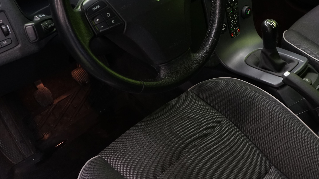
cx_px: 228
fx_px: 423
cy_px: 50
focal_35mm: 50
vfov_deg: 23.8
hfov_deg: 40.5
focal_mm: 32
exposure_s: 1/25
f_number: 5.6
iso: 1600
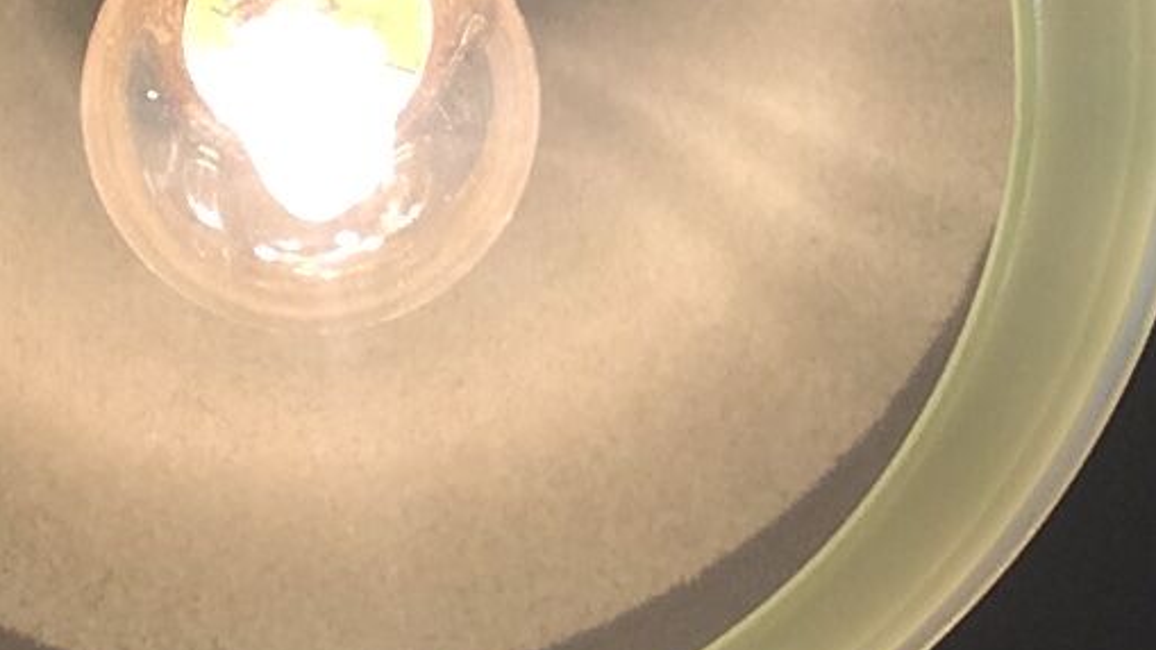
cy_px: 66
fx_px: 2605
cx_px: 361
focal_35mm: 85
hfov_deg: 24.9
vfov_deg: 14.1
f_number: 2.4
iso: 50
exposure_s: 1/333
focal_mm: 2.15
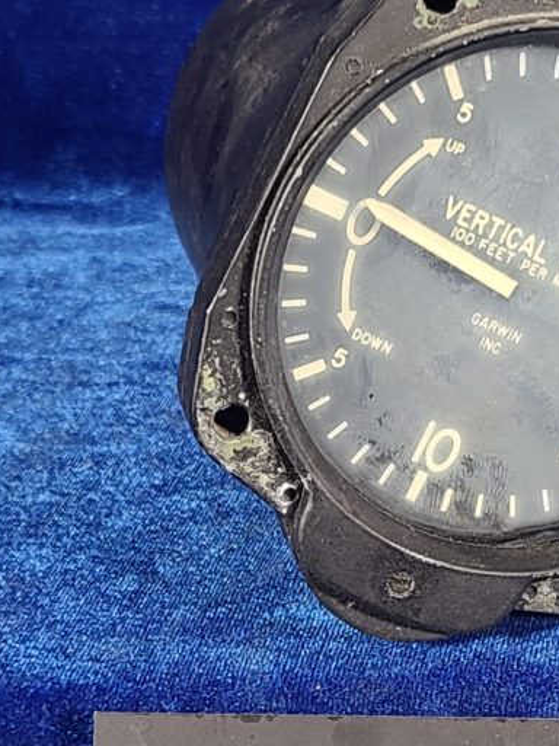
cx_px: 438
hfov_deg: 27.5
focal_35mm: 52
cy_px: 571
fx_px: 1120
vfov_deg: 35.9
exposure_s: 1/60
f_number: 1.8
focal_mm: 5.4
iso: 200
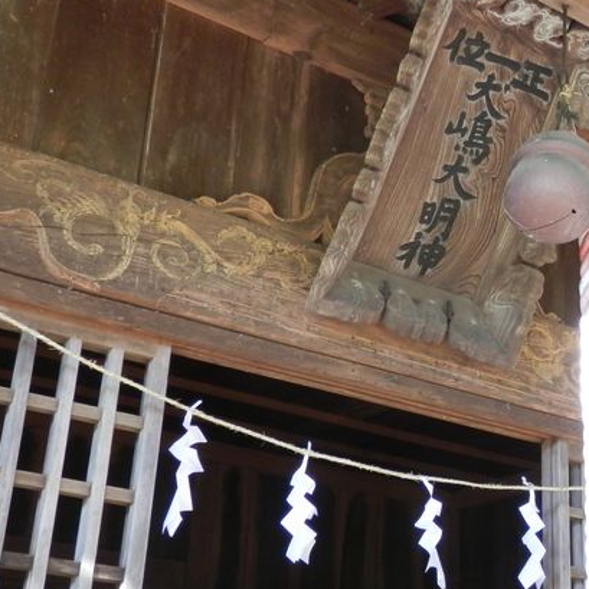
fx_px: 1232
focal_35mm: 64
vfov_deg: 26.8
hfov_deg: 26.2
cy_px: 236
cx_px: 501
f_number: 3.6
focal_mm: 6.6
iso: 200
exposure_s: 1/30
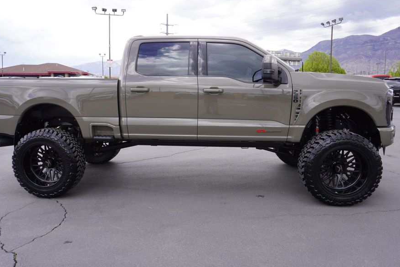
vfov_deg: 46.4
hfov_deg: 65.3
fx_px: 311
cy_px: 124
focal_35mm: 28
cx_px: 183
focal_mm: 16
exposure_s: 1/100
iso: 100
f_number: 6.3
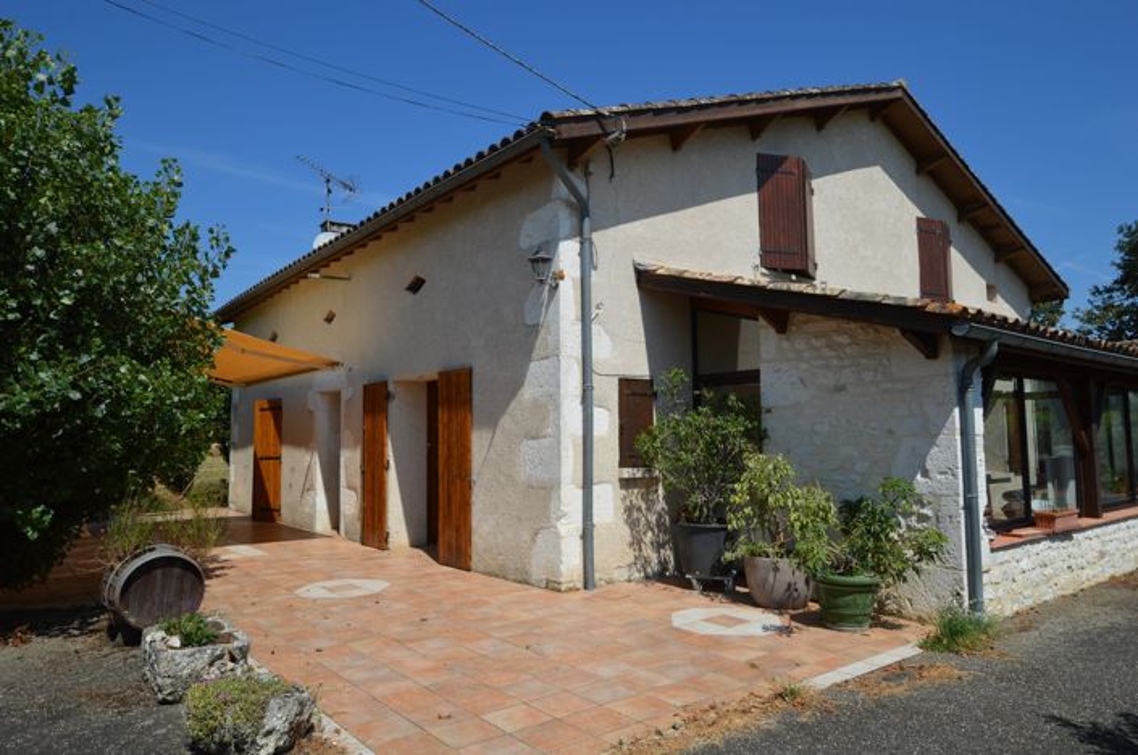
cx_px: 569
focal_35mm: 22
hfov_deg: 77.4
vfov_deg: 56.0
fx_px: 710
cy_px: 378
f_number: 9
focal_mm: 15
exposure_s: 1/320
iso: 100
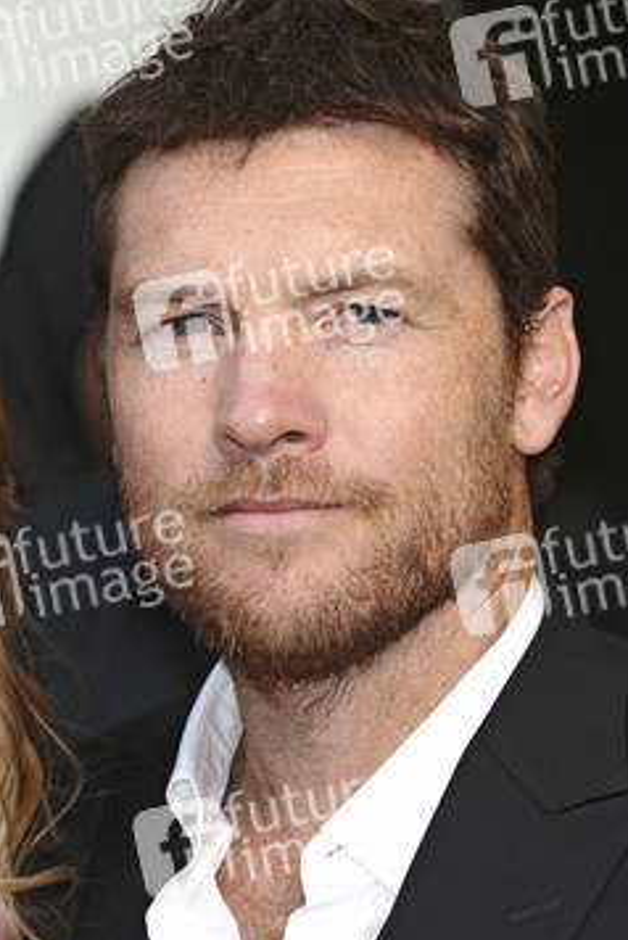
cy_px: 441
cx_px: 347
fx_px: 4048
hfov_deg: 8.9
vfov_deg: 13.2
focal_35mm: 155
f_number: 4
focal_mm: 92
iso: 320
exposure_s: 1/200
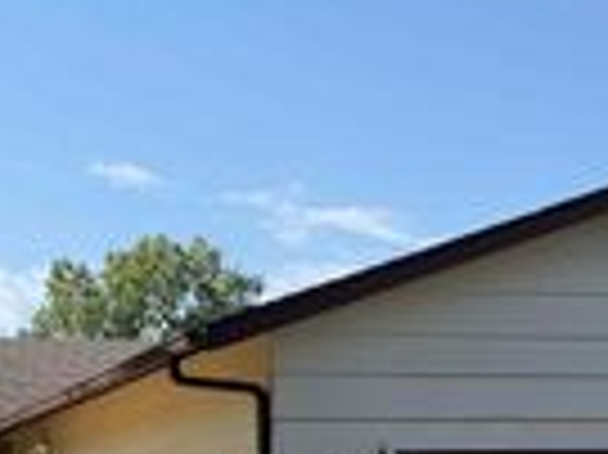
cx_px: 77
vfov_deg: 15.8
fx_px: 1562
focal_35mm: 89
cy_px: 573
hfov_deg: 21.6
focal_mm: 6.76
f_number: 1.78
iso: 80
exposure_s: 1/3279
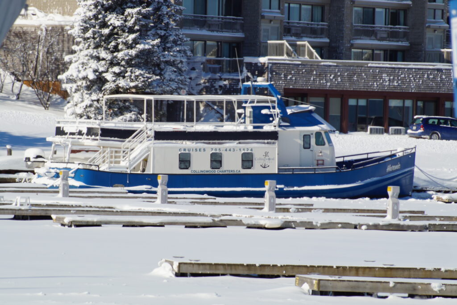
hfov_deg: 7.6
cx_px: 228
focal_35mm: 270
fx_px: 3428
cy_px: 152
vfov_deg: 5.1
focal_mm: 180
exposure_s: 1/160
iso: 100
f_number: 13
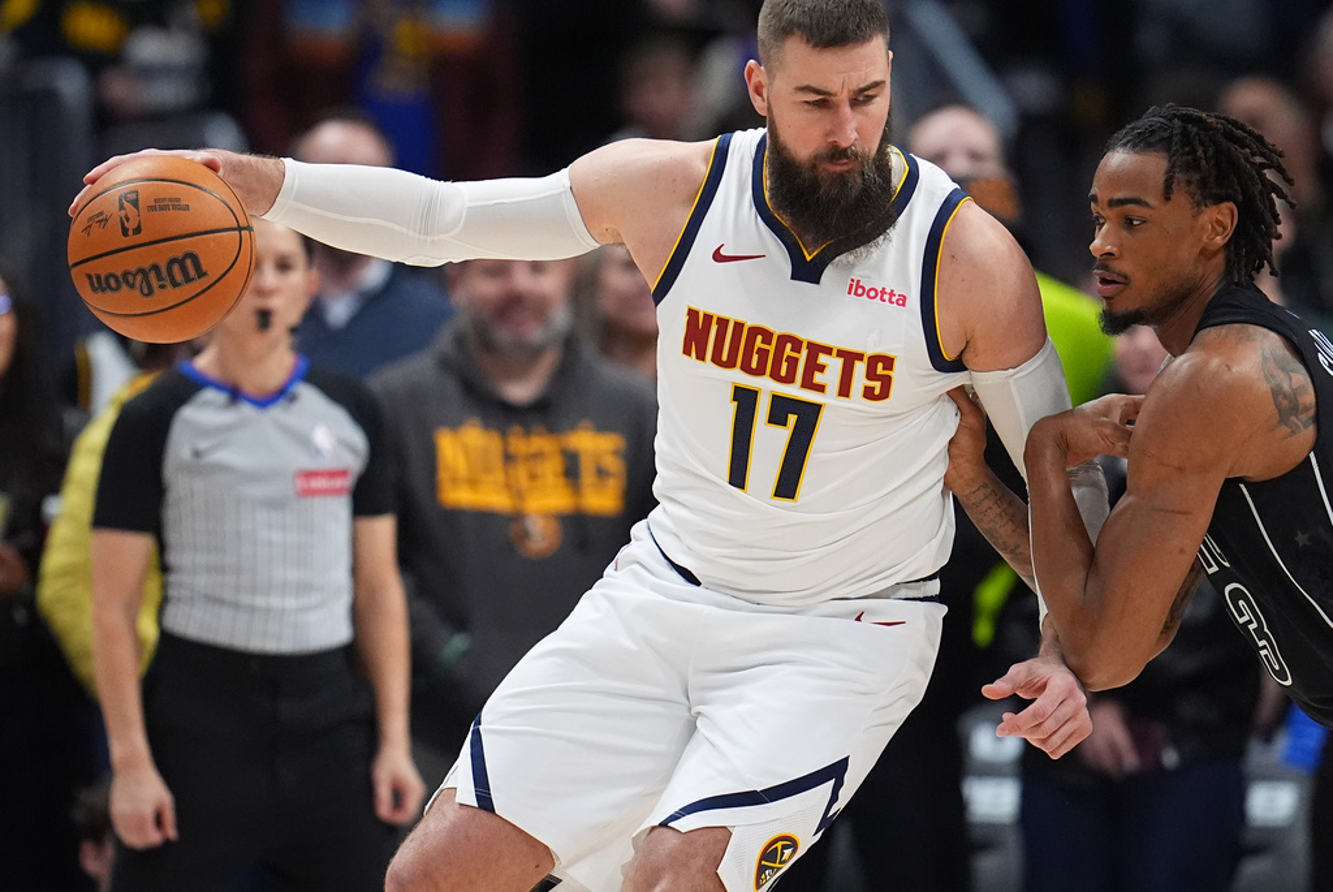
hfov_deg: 3.4
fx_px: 22238
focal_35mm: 600
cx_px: 666
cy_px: 446
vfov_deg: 2.3
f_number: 3.2
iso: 5000
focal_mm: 400
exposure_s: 1/2000
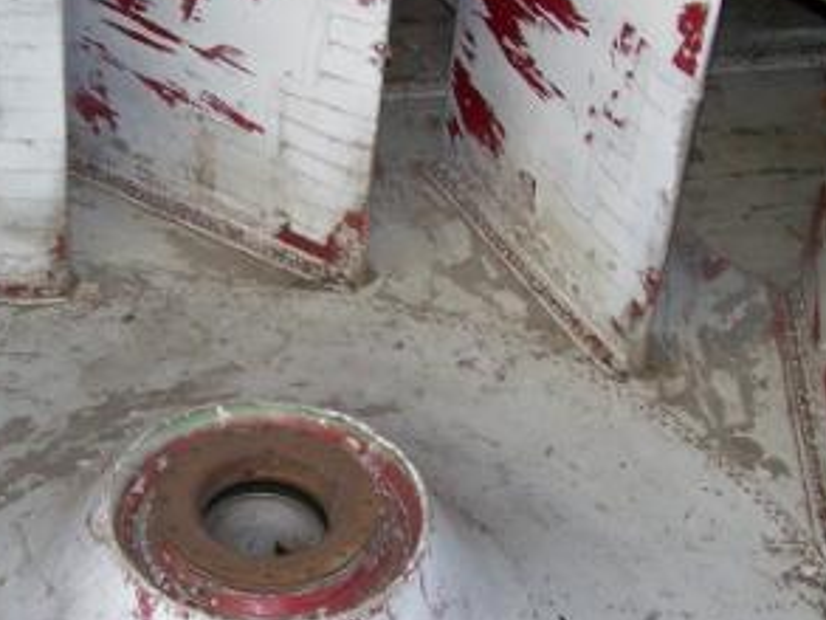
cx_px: 324
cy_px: 452
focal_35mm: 83
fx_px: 1981
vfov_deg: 17.7
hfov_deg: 23.5
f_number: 2.8
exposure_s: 1/60
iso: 160
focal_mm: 6.3
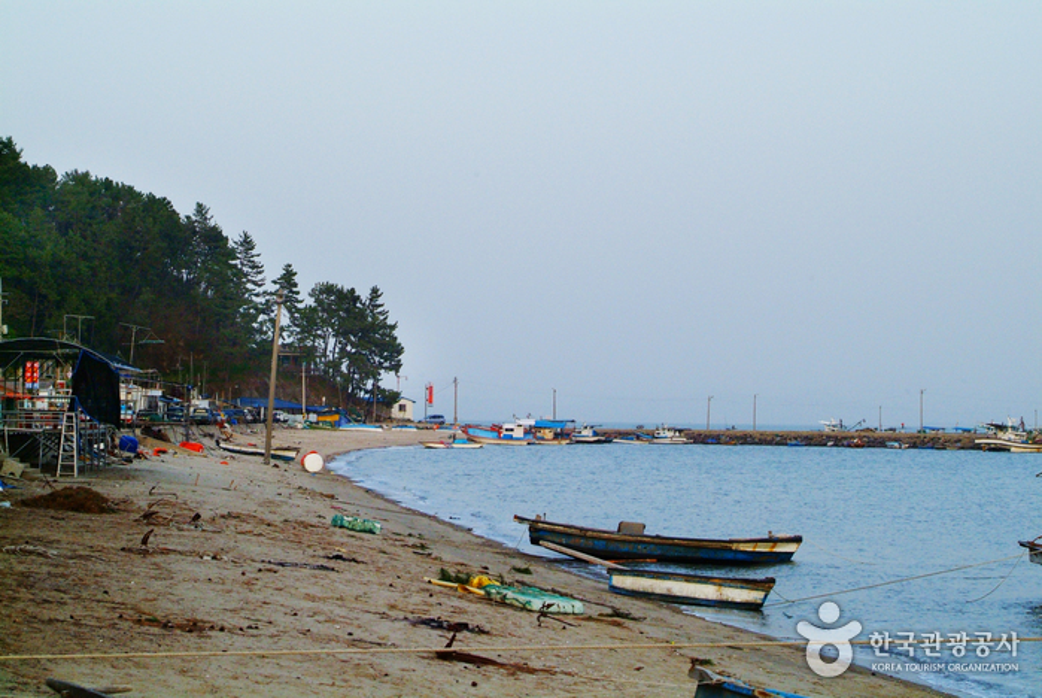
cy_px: 349
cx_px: 521
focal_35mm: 83
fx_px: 2405
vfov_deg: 16.5
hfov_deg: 24.4
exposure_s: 1/250
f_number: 9.5
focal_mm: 55
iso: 800
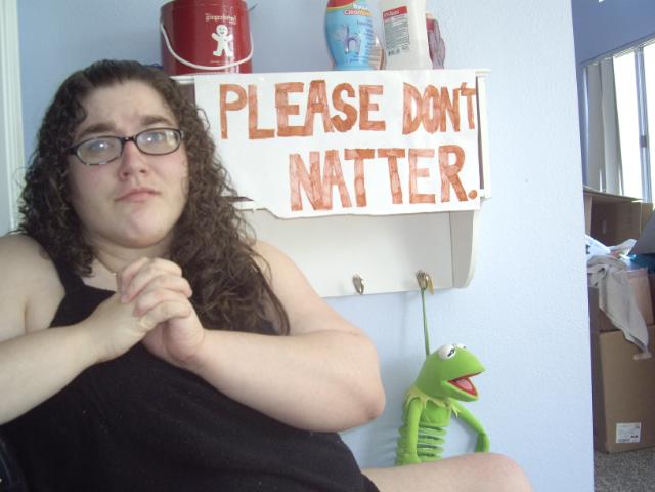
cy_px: 246
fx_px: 719
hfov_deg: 49.0
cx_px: 328
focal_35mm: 38
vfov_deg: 37.7
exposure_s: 1/40
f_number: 2.8
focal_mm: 7.9
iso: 200
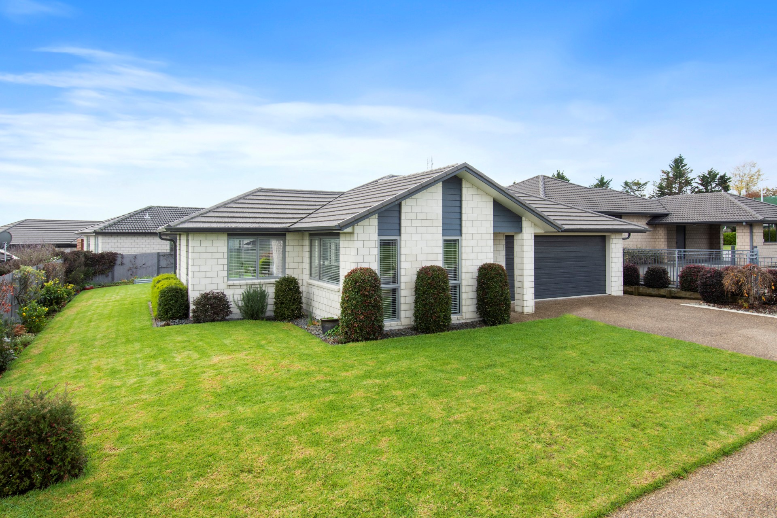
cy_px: 259
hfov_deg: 81.2
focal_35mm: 21
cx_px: 388
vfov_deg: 59.5
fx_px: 453
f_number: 11
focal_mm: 14
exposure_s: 1/200
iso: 320
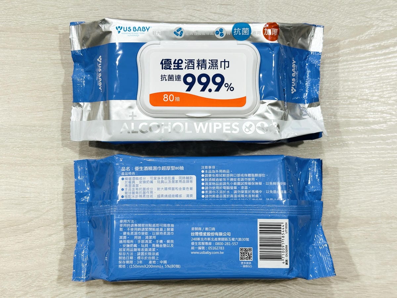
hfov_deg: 39.7
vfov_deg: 30.3
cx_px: 198
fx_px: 550
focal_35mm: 48
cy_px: 149
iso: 80
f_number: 1.78
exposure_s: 1/60
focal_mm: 6.86
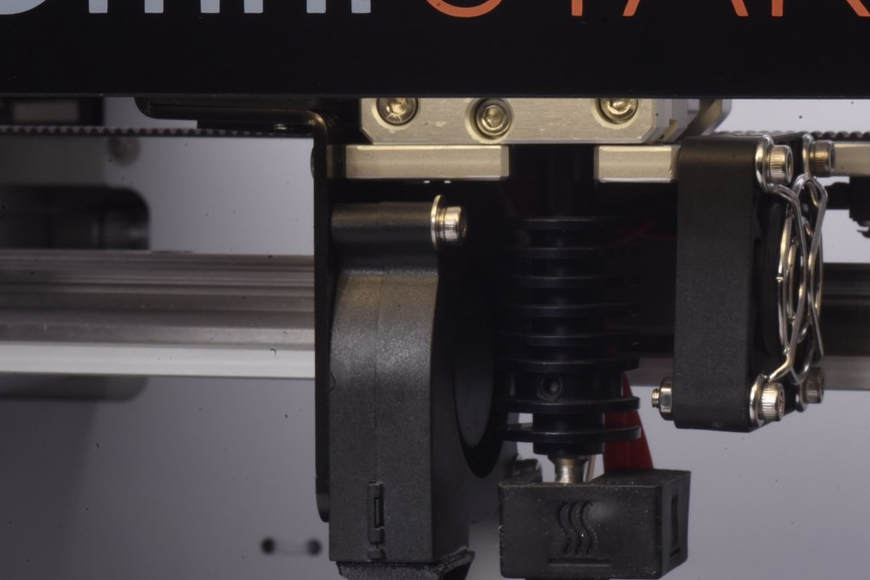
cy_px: 212
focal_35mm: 146
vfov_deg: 9.4
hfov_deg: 14.1
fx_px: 3528
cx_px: 522
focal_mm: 90
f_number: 36
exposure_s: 1/80
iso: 1000
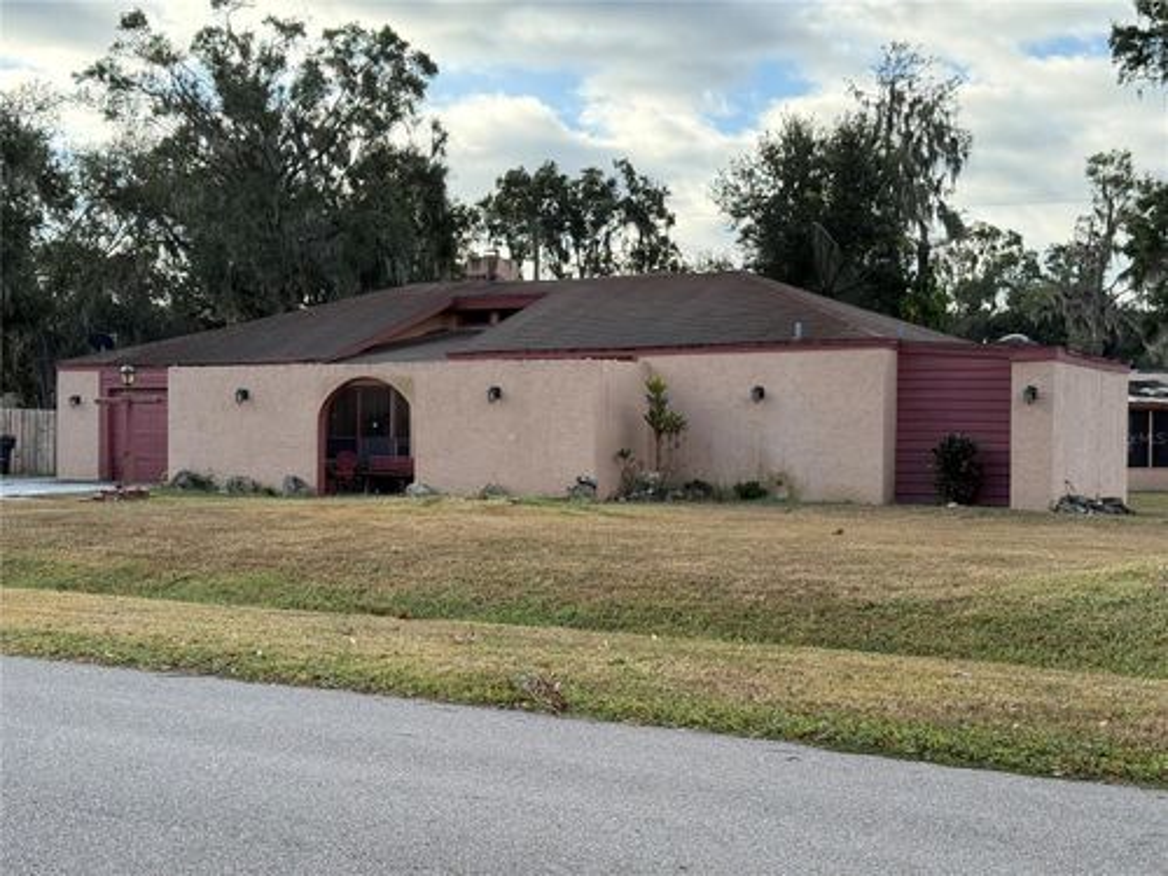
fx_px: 1620
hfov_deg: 39.7
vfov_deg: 30.3
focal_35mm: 48
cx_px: 584
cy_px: 438
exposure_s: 1/1403
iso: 100
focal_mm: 6.76
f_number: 1.78
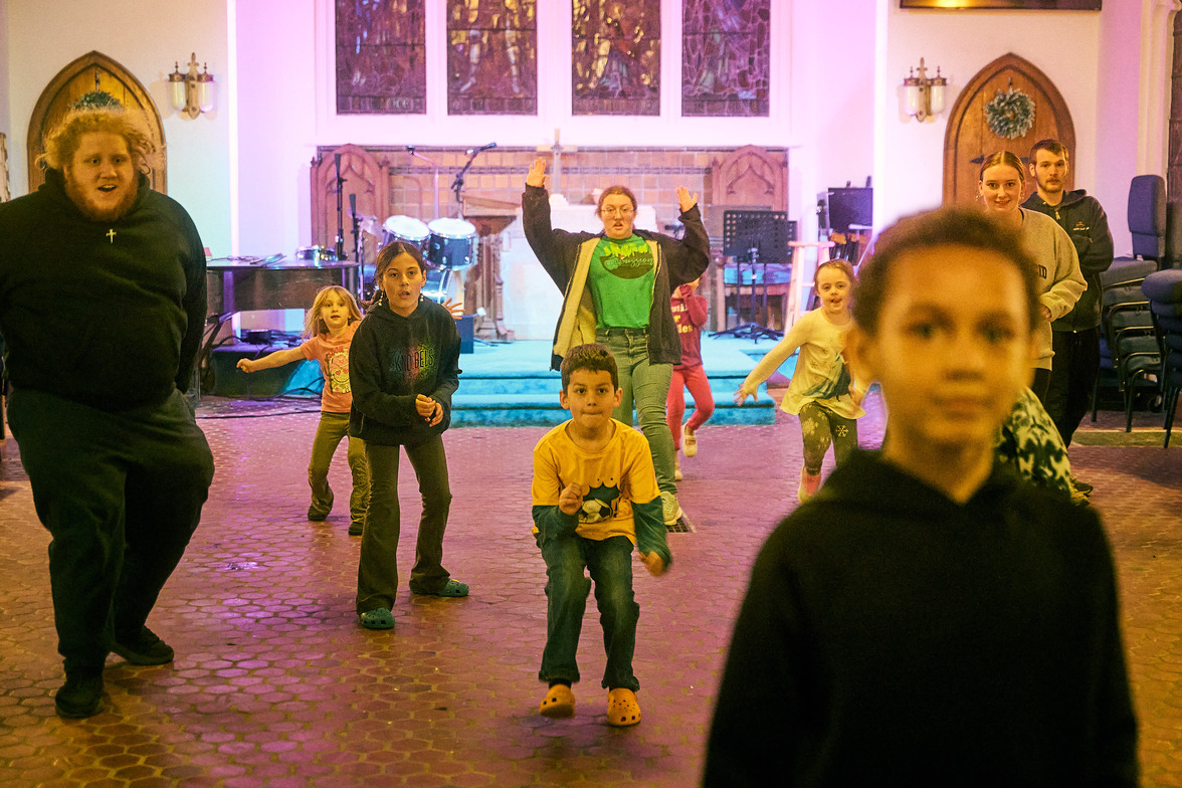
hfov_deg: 36.9
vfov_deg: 25.1
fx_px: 1773
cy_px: 394
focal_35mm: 54
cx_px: 591
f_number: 2.8
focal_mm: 54
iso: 3200
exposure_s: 1/125
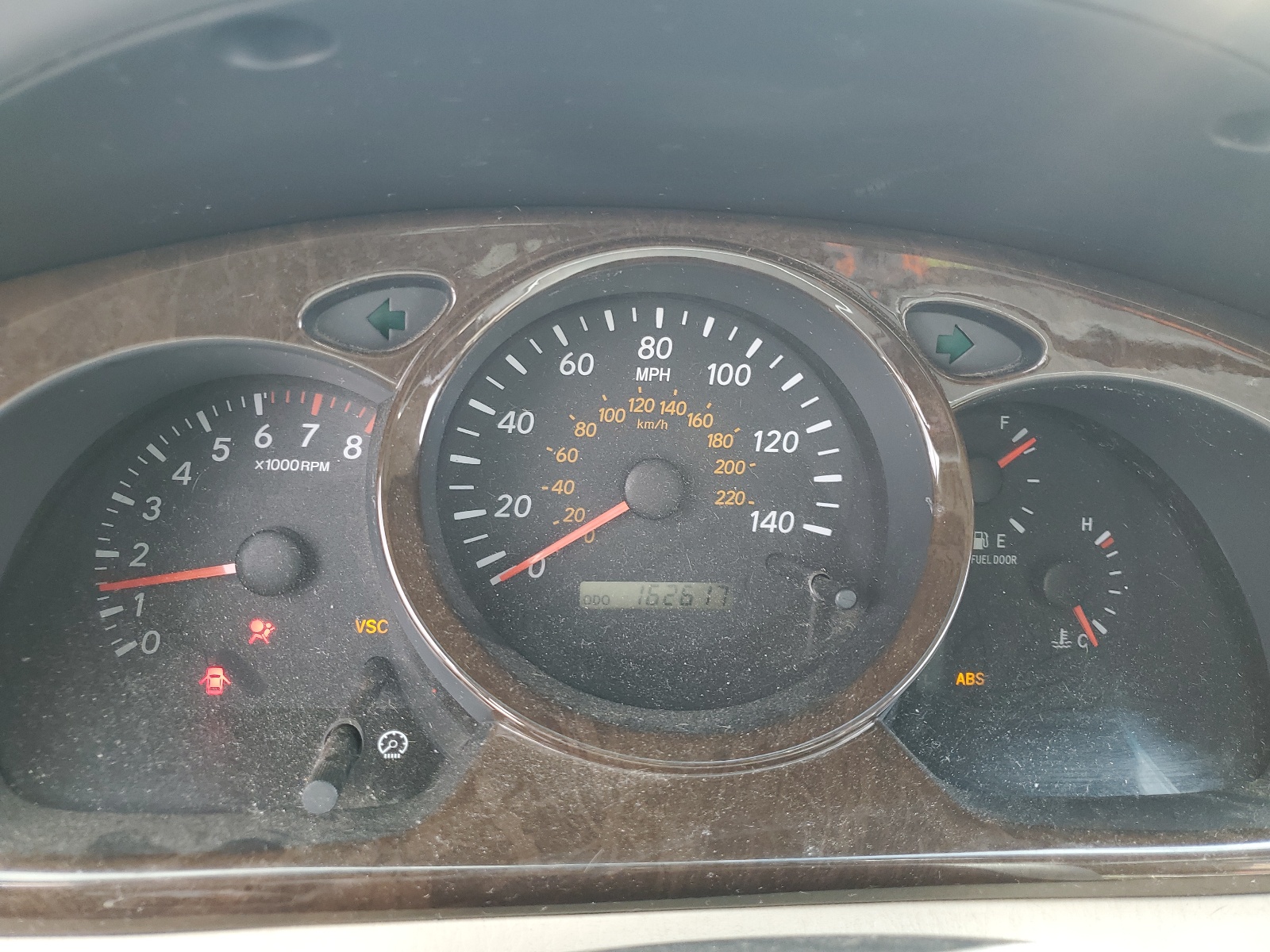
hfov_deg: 67.3
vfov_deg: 53.1
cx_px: 635
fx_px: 954
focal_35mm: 26
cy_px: 476
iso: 52
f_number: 1.5
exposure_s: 1/100
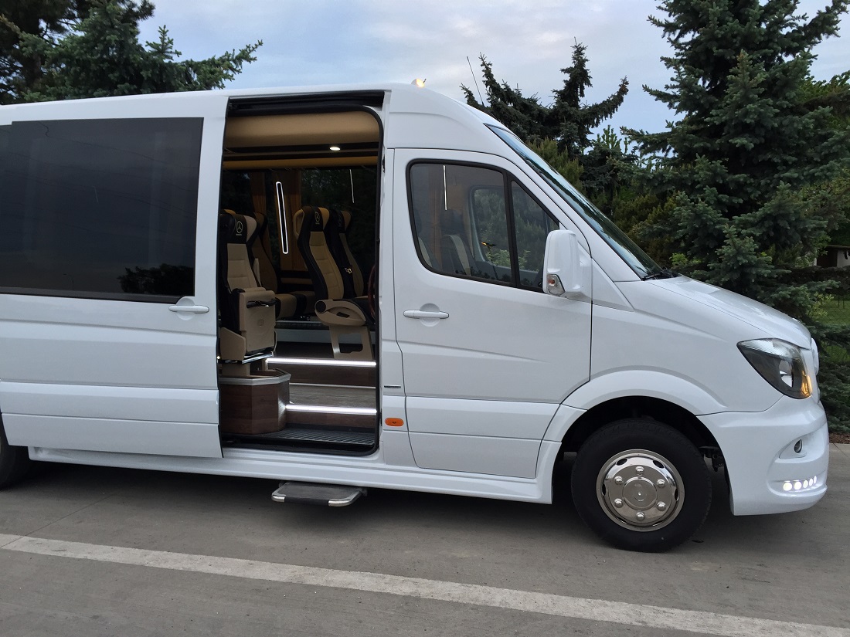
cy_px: 318
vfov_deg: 48.2
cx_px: 425
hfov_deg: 61.7
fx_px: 712
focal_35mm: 29
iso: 40
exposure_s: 1/40
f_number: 2.2
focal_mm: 4.15
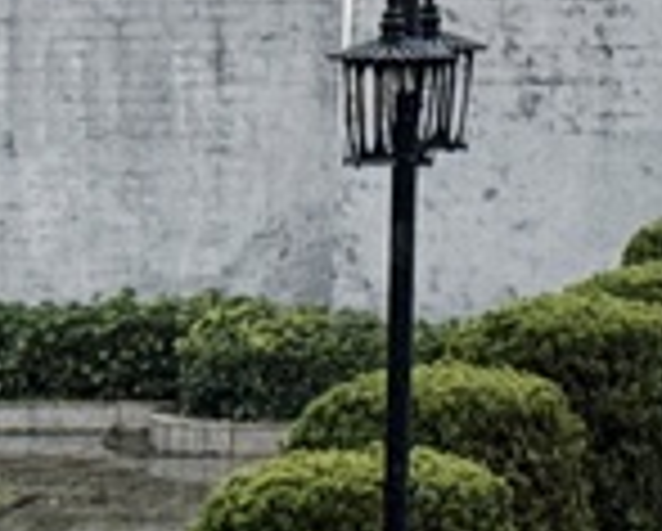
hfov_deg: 5.7
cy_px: -720
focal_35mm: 326
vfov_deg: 4.6
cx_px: 1459
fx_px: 6396
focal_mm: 6.76
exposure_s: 1/2415
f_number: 1.78
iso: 64
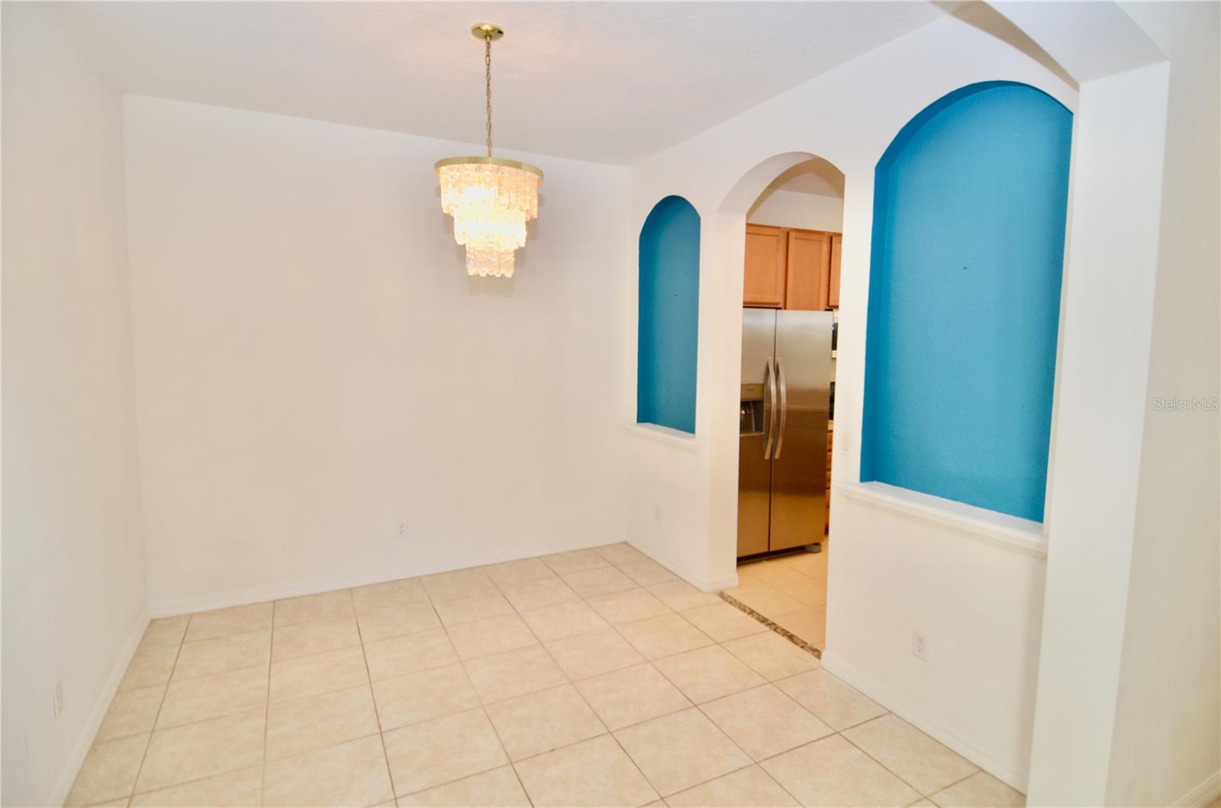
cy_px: 404
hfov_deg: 90.1
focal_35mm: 18
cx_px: 610
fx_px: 609
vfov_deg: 67.1
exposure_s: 1/60
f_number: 4
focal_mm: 12
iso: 250
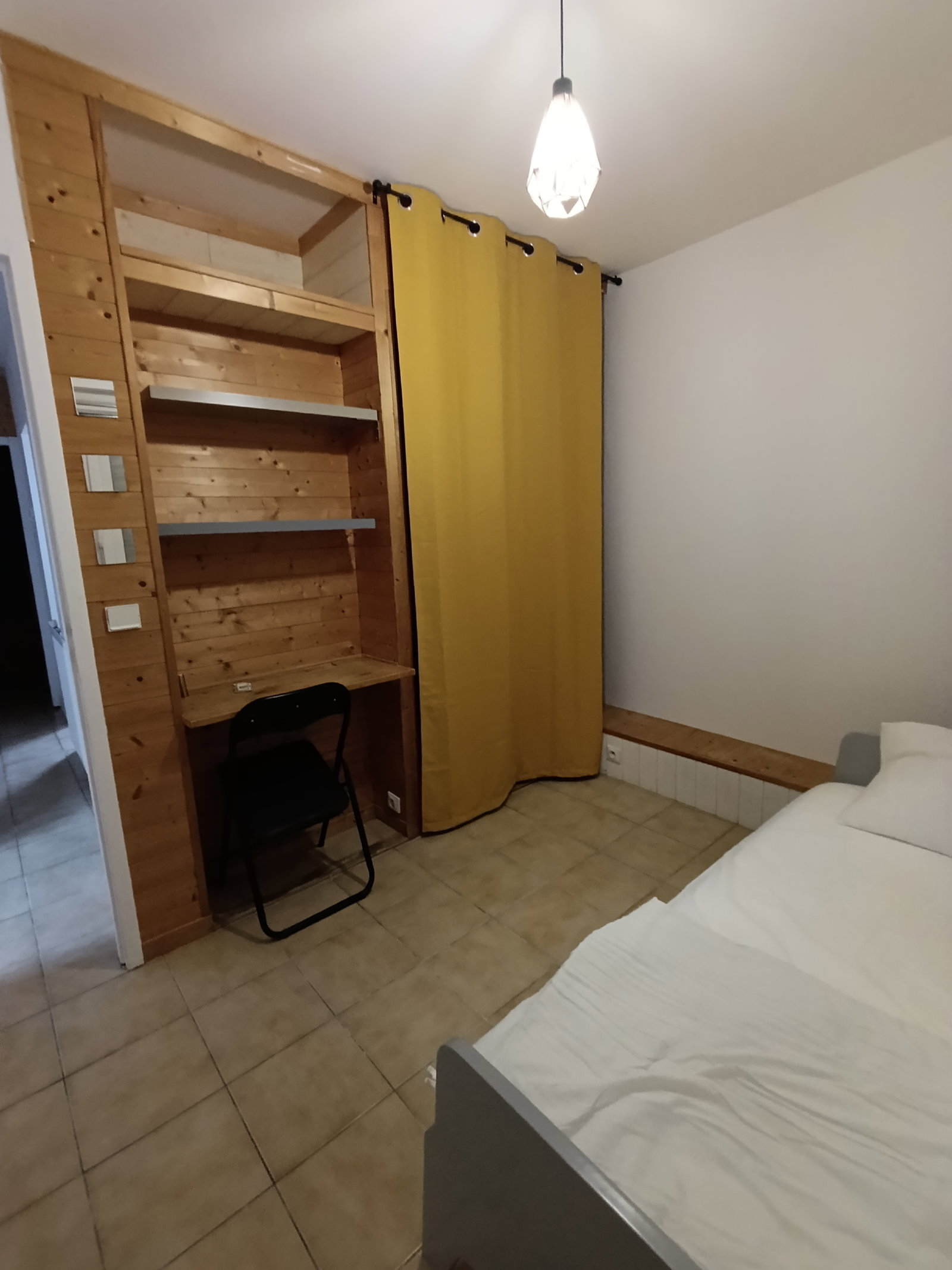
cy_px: 635
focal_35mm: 16
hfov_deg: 78.1
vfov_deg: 94.5
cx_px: 476
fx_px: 587
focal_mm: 1.65
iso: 800
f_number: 2.2
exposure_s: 1/20
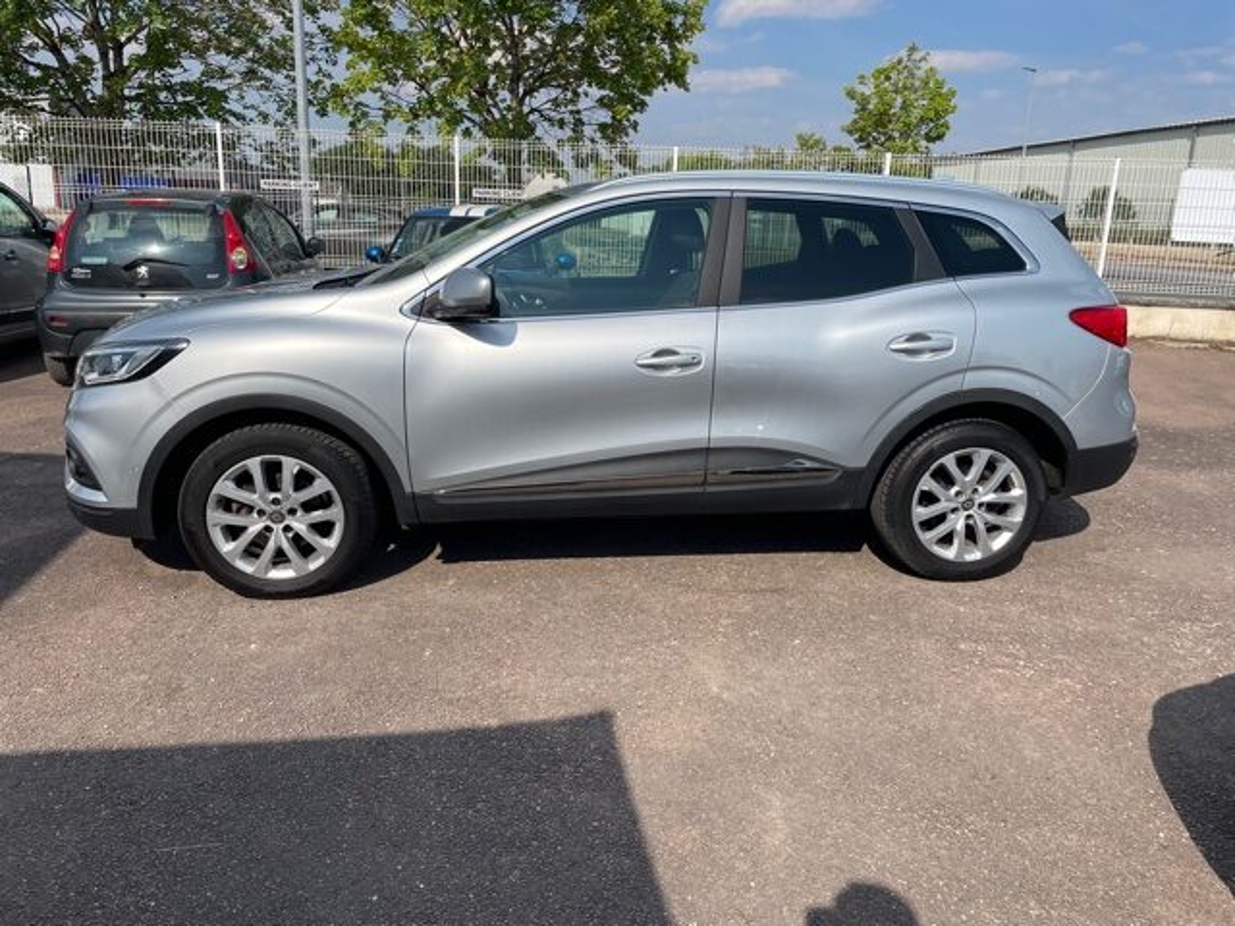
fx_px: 928
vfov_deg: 53.1
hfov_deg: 67.3
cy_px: 463
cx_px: 618
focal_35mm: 26
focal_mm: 4.2
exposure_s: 1/4292
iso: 32
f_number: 1.6
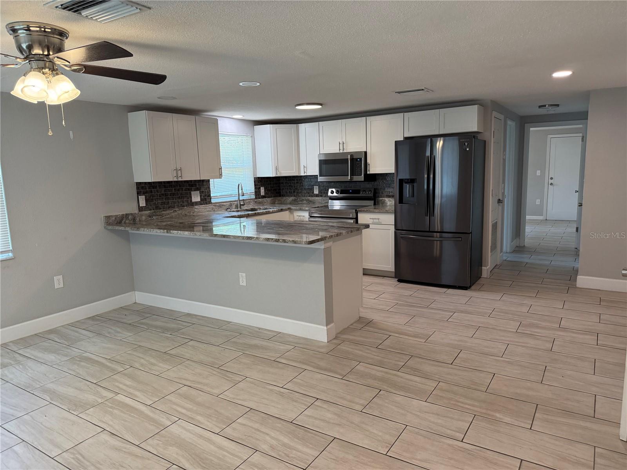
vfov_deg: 56.8
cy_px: 235
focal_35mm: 24
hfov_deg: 71.6
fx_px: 435
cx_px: 314
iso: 160
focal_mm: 6.76
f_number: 1.78
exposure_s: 1/120
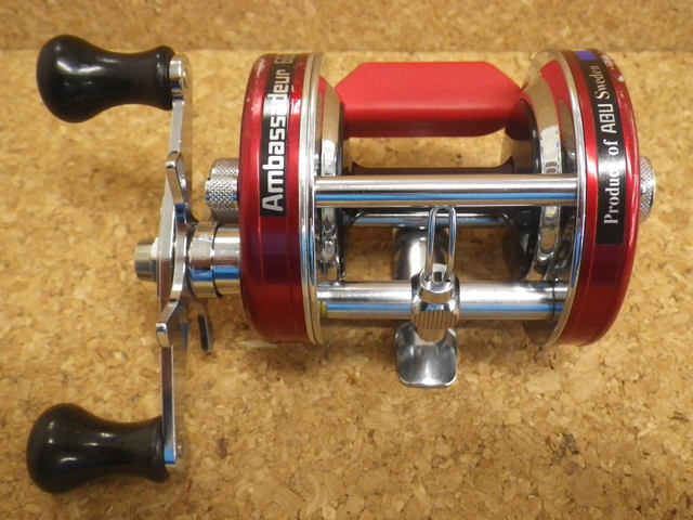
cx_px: 346
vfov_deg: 41.8
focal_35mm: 34
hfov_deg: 54.0
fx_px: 681
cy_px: 260
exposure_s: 1/50
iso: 500
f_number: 3.8
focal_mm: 6.1
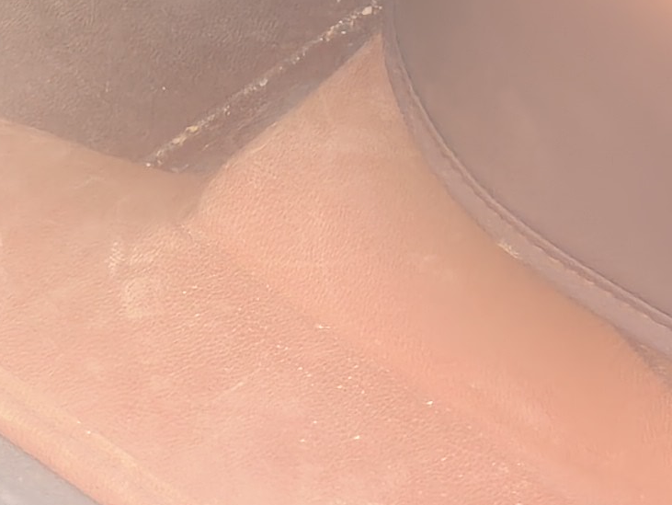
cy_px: -1336
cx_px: 643
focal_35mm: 189
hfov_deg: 10.4
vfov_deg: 6.6
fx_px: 3671
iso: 160
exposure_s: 1/100
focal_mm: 6.98
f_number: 1.4
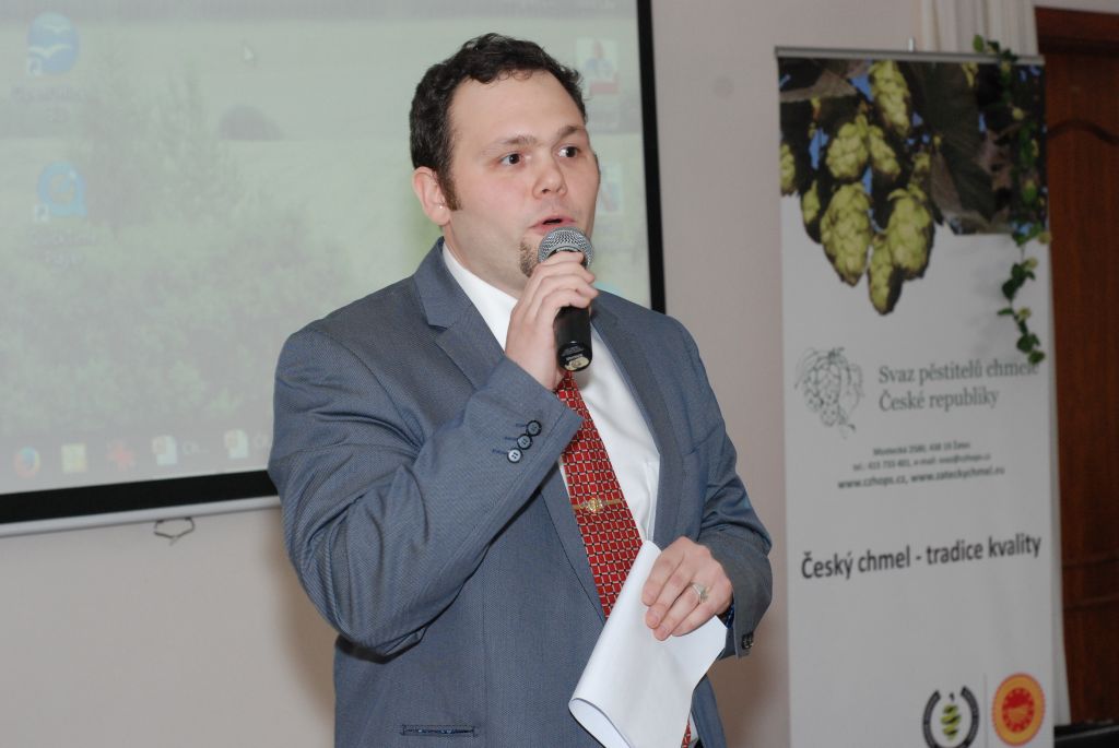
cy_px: 374
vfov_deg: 18.2
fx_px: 2334
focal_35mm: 75
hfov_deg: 27.0
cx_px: 560
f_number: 7.1
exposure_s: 1/60
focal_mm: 50
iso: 800
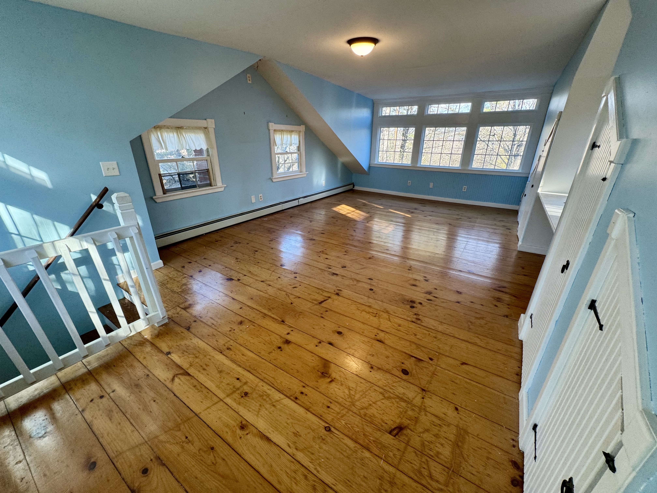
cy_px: 246
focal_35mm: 14
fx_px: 266
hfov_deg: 102.1
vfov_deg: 85.7
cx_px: 328
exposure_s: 1/120
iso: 100
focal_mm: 2.22
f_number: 2.2
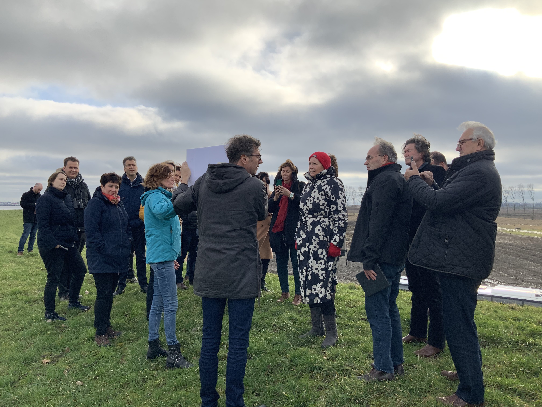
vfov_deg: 48.2
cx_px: 271
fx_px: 454
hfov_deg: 61.7
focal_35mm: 29
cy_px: 204
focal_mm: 3
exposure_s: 1/855
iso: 16
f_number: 1.8
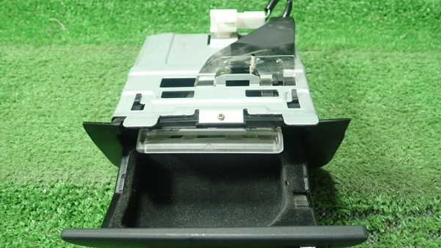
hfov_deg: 59.5
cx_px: 220
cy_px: 138
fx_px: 386
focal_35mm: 33
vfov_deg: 35.6
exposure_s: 1/125
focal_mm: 5.5
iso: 640
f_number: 2.3
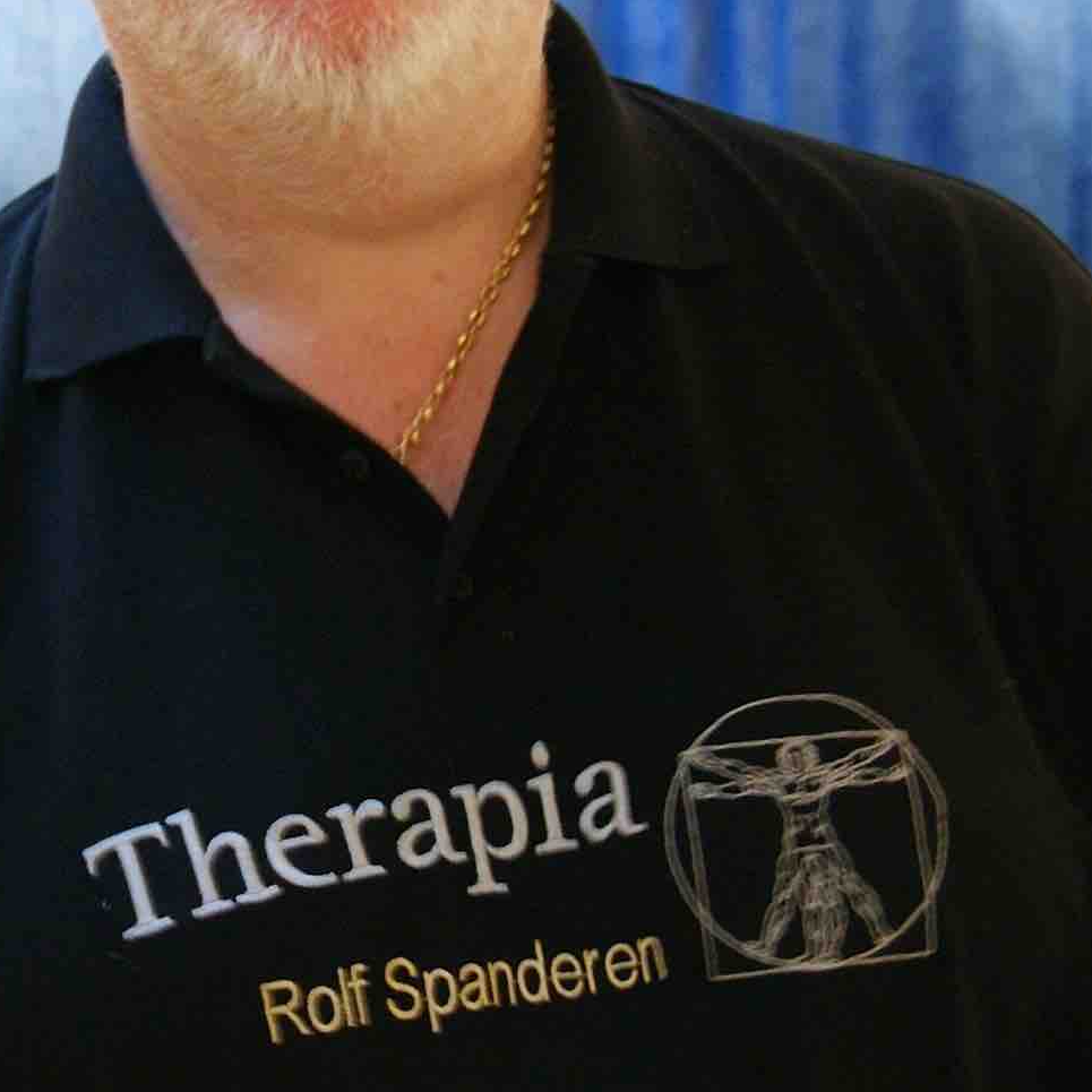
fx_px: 3212
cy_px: 622
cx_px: 240
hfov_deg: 19.1
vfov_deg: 19.3
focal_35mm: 90
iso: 400
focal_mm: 20
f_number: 2.8
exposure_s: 1/10
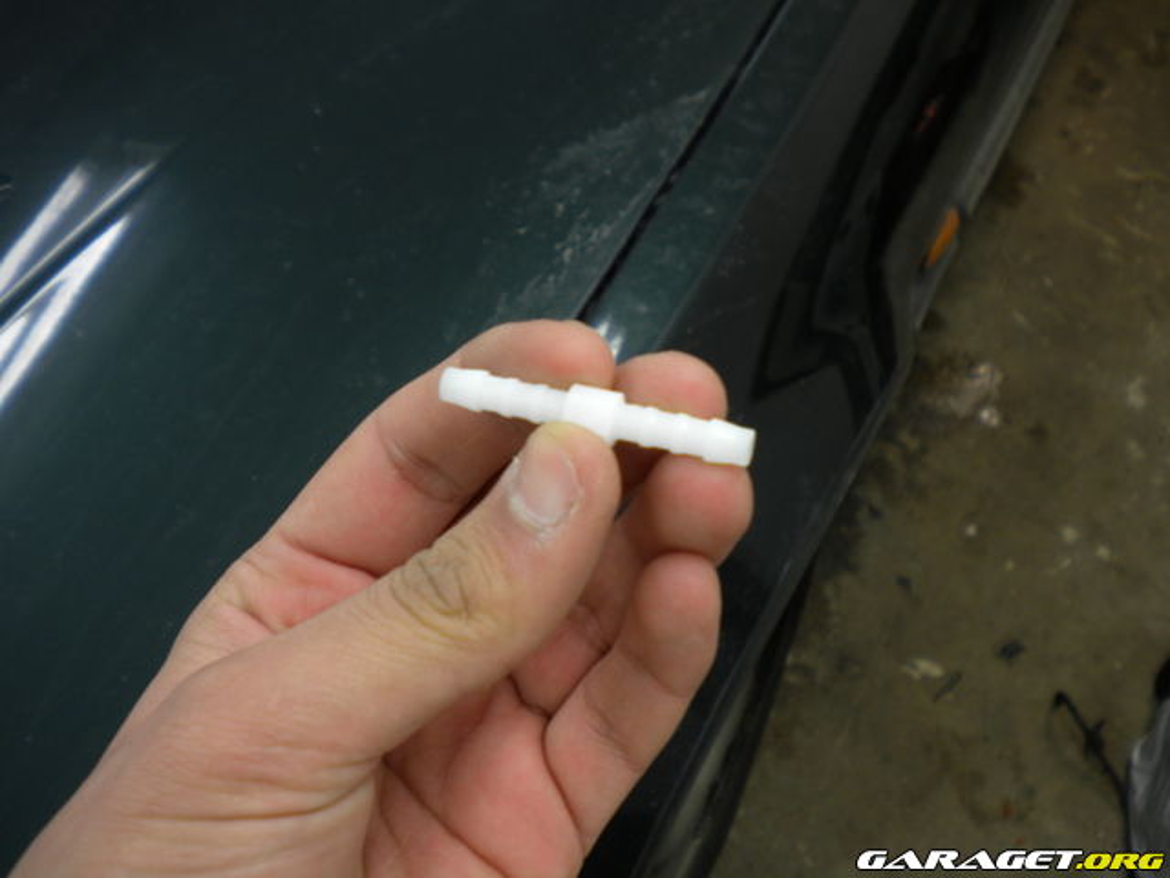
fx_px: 1183
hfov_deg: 52.6
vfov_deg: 40.7
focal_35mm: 35
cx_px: 585
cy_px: 439
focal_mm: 6.3
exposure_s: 1/41.5
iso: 80
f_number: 3.1
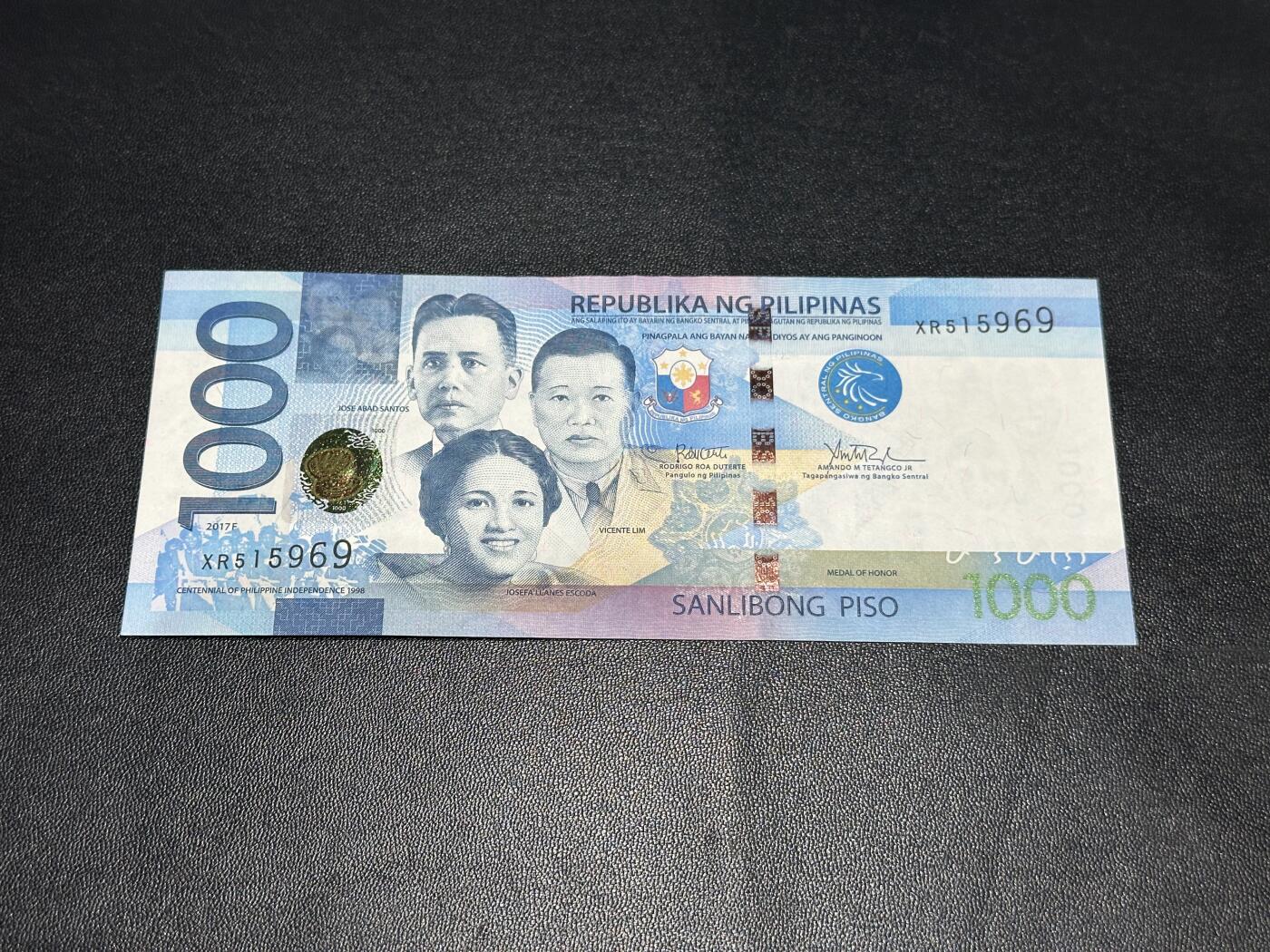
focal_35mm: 48
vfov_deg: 30.3
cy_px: 476
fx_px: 1761
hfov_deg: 39.7
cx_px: 635
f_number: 1.78
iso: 64
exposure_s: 1/50
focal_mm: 6.86
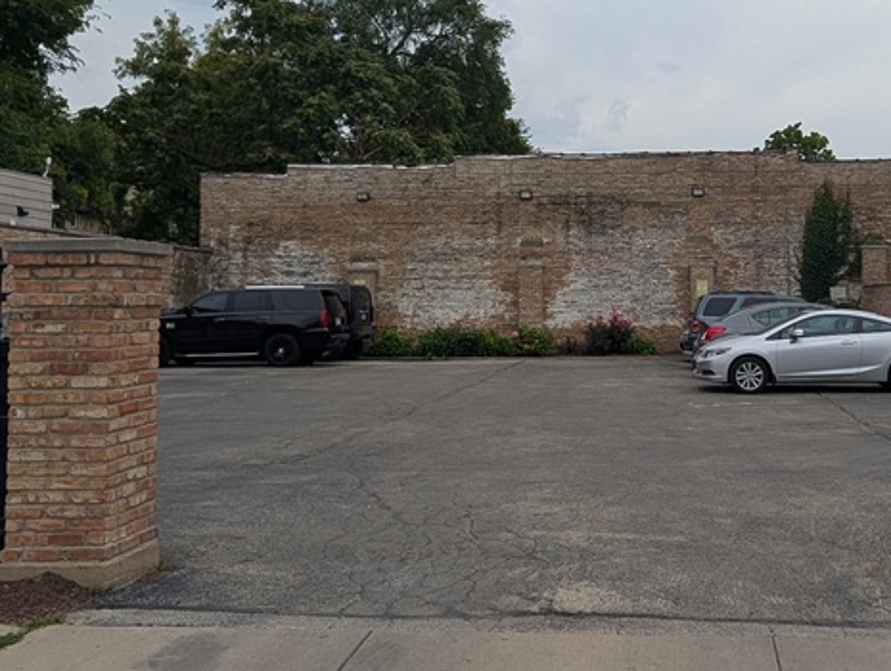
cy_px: 238
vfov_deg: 38.4
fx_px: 954
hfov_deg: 48.5
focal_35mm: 37
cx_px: 650
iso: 53
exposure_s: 1/1464
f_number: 1.7
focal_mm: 2.02
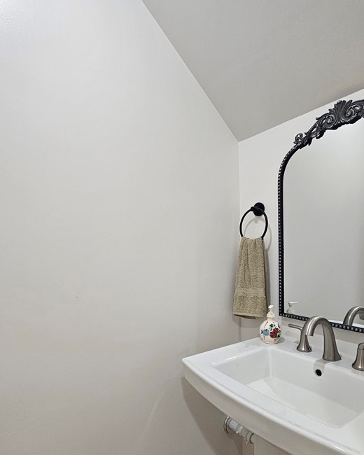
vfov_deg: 79.8
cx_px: 181
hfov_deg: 68.1
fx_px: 269
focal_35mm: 20
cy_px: 265
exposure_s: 1/60
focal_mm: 2.2
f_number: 2.2
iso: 64
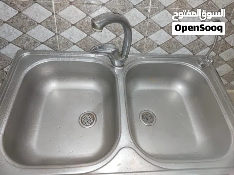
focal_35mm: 23
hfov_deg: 73.9
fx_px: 155
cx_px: 117
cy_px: 88
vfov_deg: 58.9
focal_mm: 5.06
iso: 400
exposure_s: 1/120
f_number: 1.8
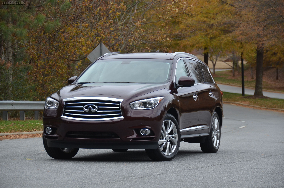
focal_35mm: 158
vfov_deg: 8.7
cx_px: 142
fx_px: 1240
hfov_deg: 13.1
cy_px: 94
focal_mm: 105
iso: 720
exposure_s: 1/1000
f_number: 5.3
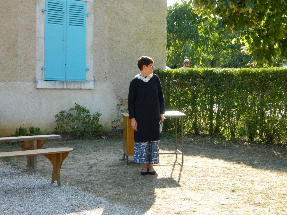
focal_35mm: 70
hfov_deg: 27.8
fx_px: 580
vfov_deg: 21.0
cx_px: 144
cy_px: 108
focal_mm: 12.6
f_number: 4
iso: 320
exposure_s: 1/400
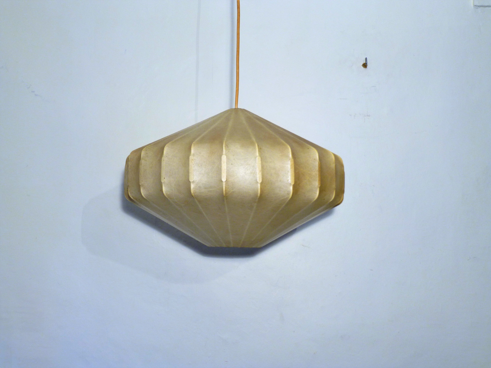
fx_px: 553
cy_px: 184
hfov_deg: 47.9
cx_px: 246
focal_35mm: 39
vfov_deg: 36.8
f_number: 3.9
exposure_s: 1/25
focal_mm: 6.9
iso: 100
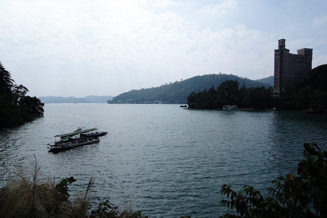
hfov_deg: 81.2
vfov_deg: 59.6
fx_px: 191
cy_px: 109
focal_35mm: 21
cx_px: 164
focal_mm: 14
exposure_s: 1/450
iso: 200
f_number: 11
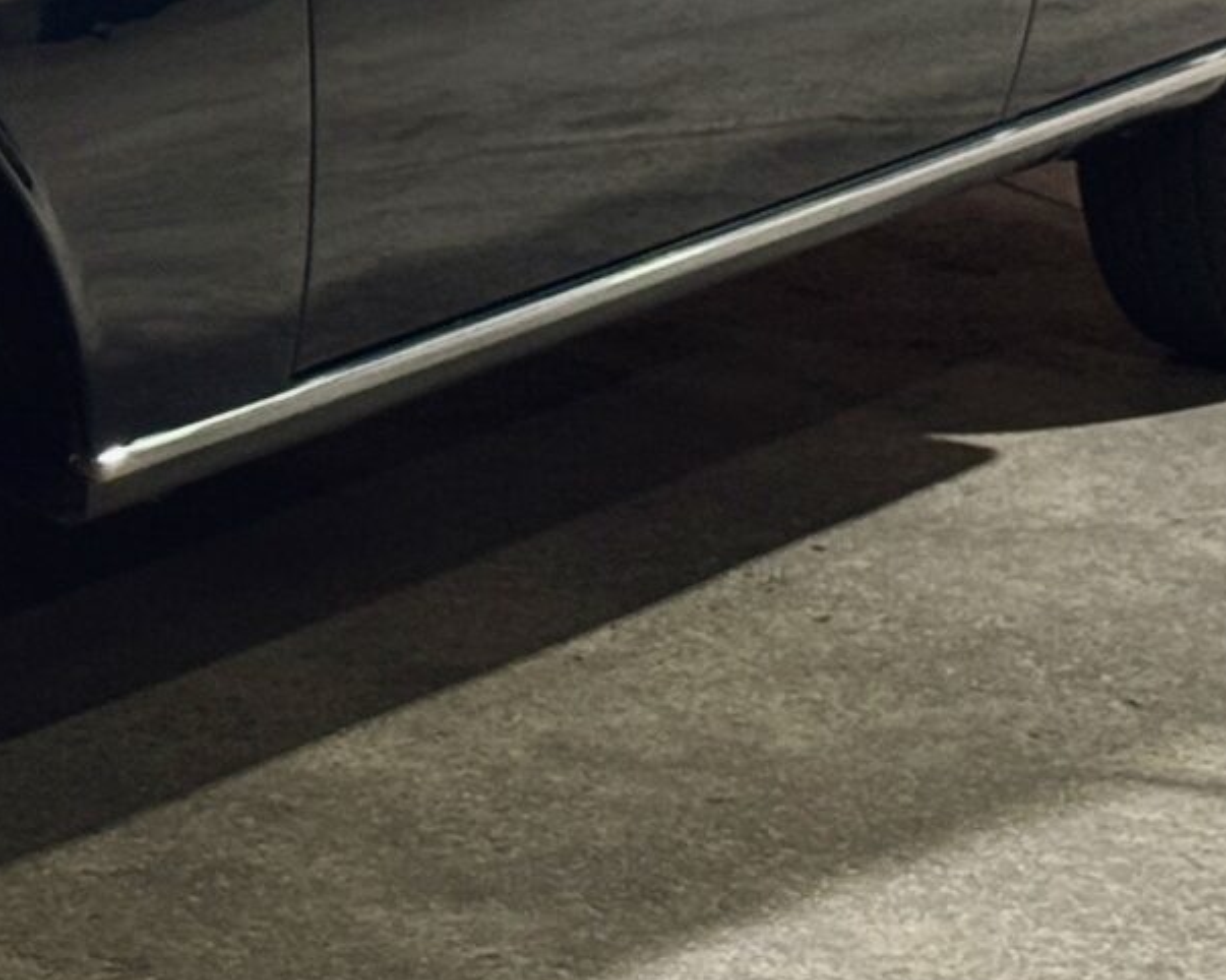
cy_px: -360
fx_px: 7218
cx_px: -403
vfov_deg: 7.7
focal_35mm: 199
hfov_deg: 9.5
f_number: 1.78
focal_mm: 6.76
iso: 250
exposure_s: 1/33
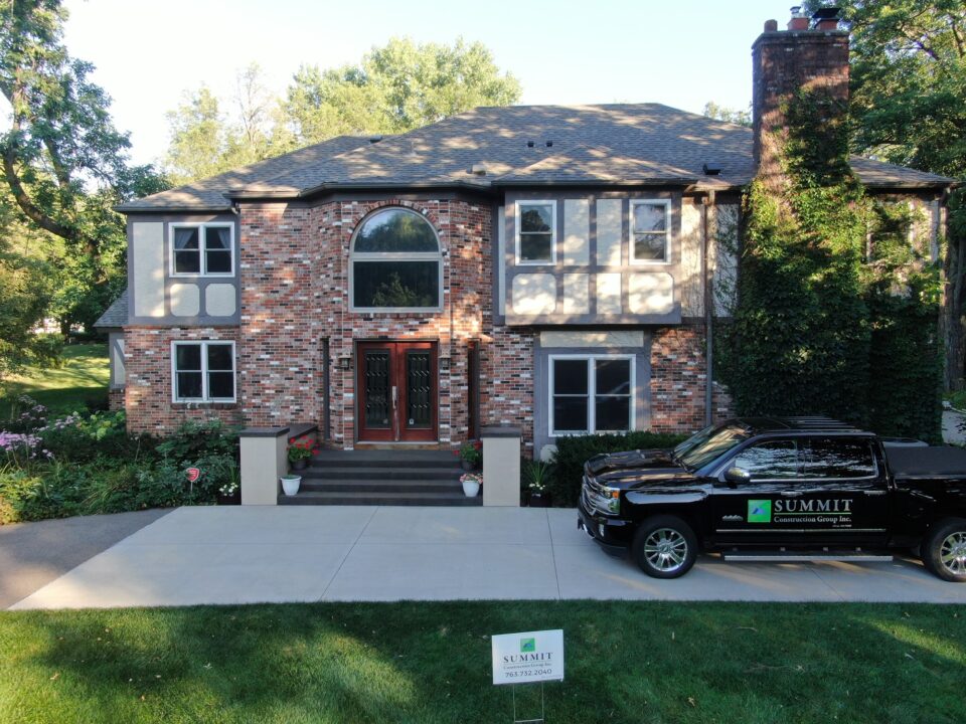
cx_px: 483
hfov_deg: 71.6
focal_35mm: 24
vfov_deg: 56.8
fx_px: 670
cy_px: 362
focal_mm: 4.39
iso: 100
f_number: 2.8
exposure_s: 1/160
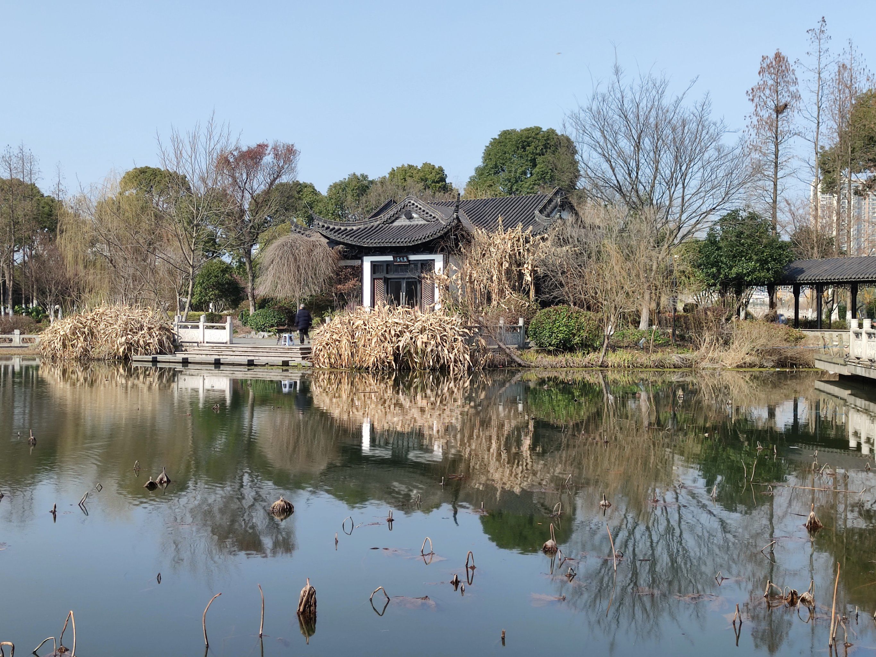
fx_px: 1113
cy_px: 328
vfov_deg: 32.9
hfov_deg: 42.9
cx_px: 438
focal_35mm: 44
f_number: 1.69
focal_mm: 6.72
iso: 50
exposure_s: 1/1429
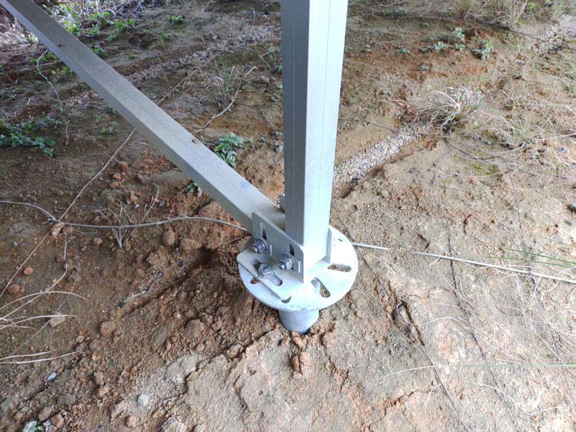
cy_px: 216
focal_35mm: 27
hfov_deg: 65.3
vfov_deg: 51.4
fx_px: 449
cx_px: 288
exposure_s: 1/120
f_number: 1.79
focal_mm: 4.71
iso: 240
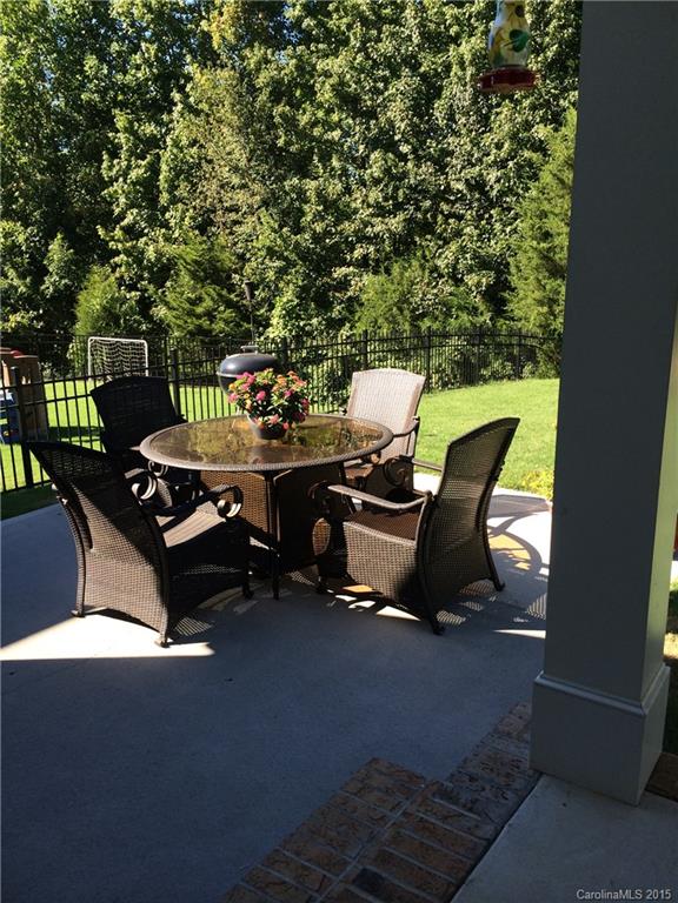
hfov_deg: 46.8
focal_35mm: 30
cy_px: 452
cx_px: 339
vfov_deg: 60.0
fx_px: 783
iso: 32
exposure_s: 1/513
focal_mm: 4.12
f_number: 2.2
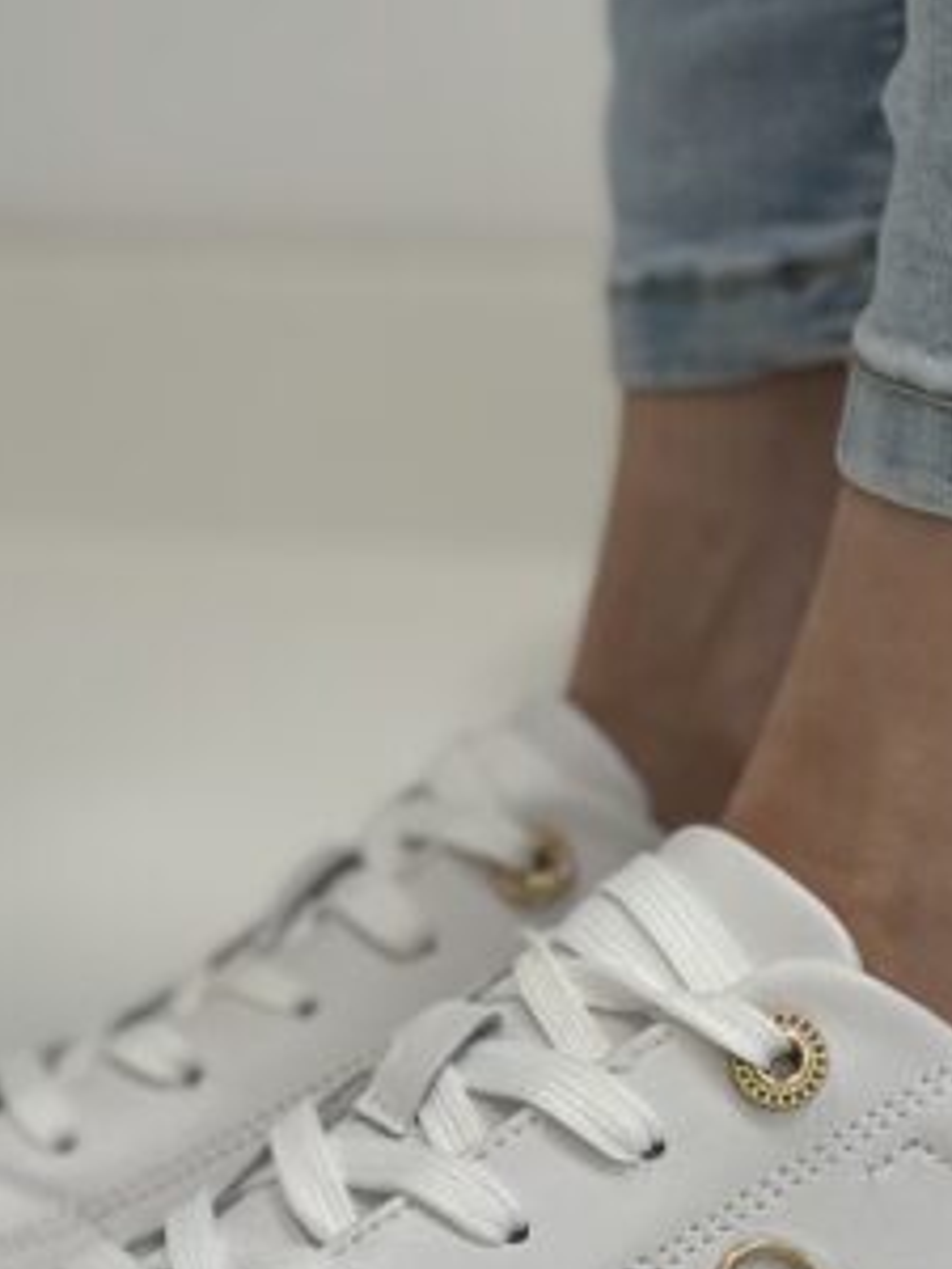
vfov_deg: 15.4
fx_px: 4694
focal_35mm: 128
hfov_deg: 11.6
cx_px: 571
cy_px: 846
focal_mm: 6.86
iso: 80
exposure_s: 1/100
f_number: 1.78
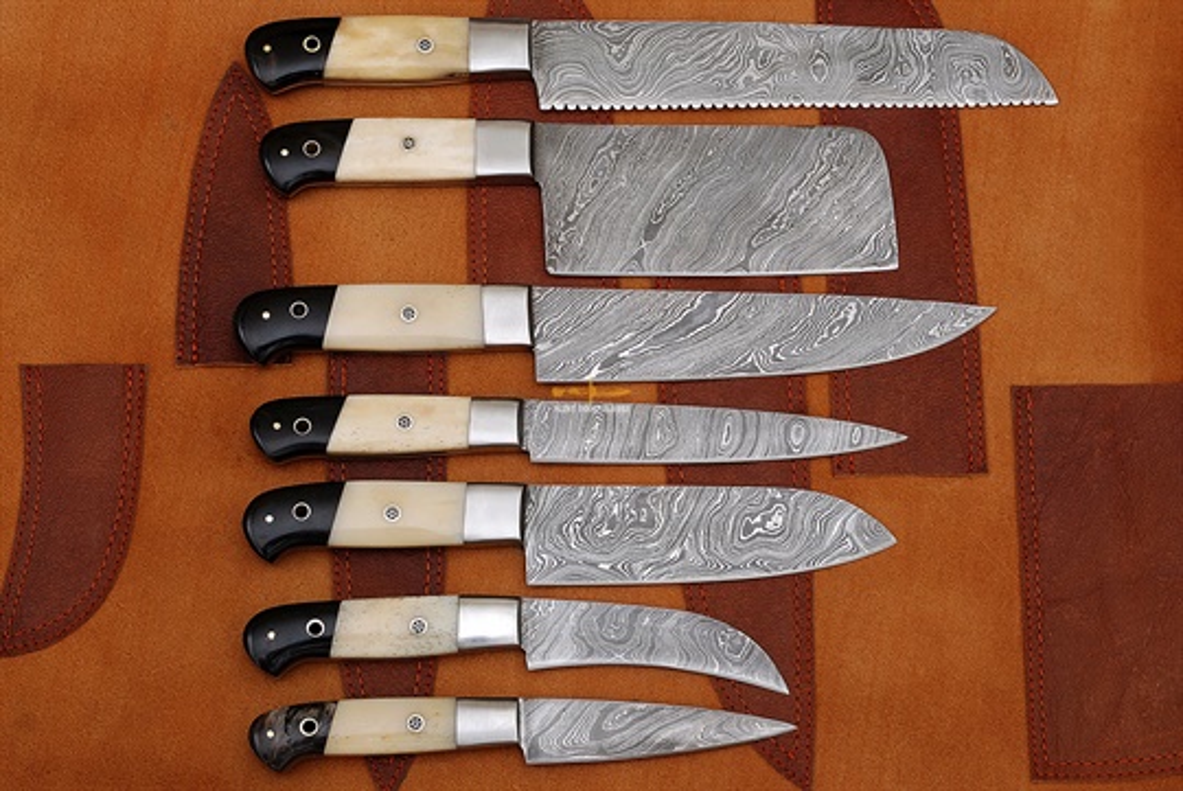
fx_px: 2072
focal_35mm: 63
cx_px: 592
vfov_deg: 21.6
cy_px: 396
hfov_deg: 31.9
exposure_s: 1/125
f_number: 8
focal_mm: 42
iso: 200
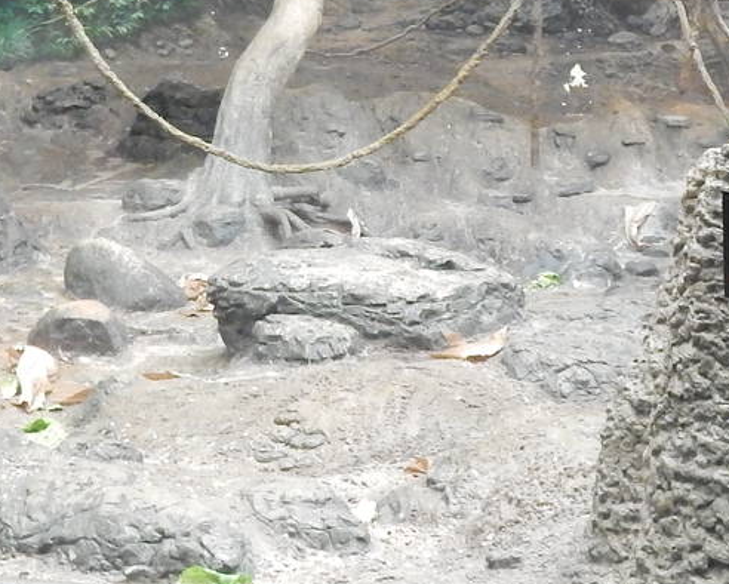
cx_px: 276
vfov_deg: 19.7
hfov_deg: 26.0
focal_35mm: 73
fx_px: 1576
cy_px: -117
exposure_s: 1/8
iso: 800
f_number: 3
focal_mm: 4
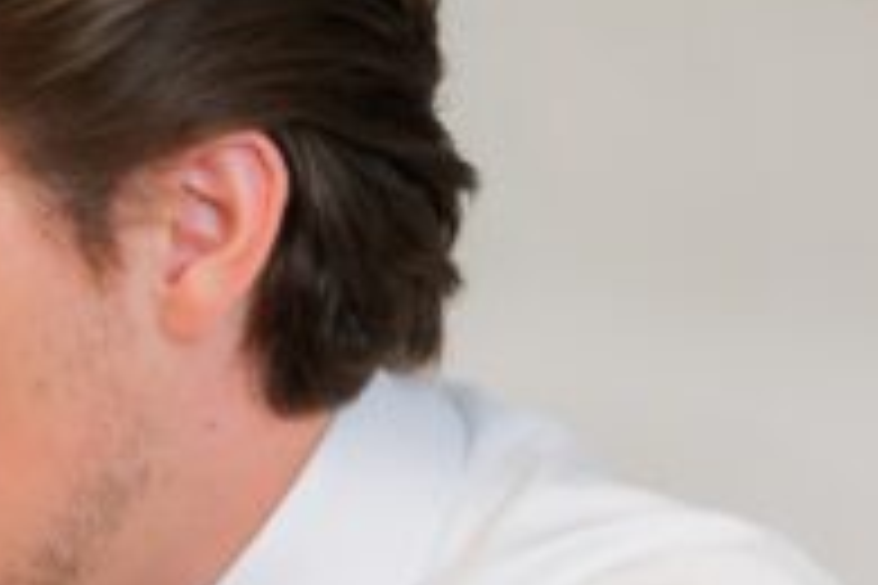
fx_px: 10779
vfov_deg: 3.1
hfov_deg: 4.6
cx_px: -648
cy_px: 628
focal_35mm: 442
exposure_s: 1/200
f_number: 1.4
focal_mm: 56
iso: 640
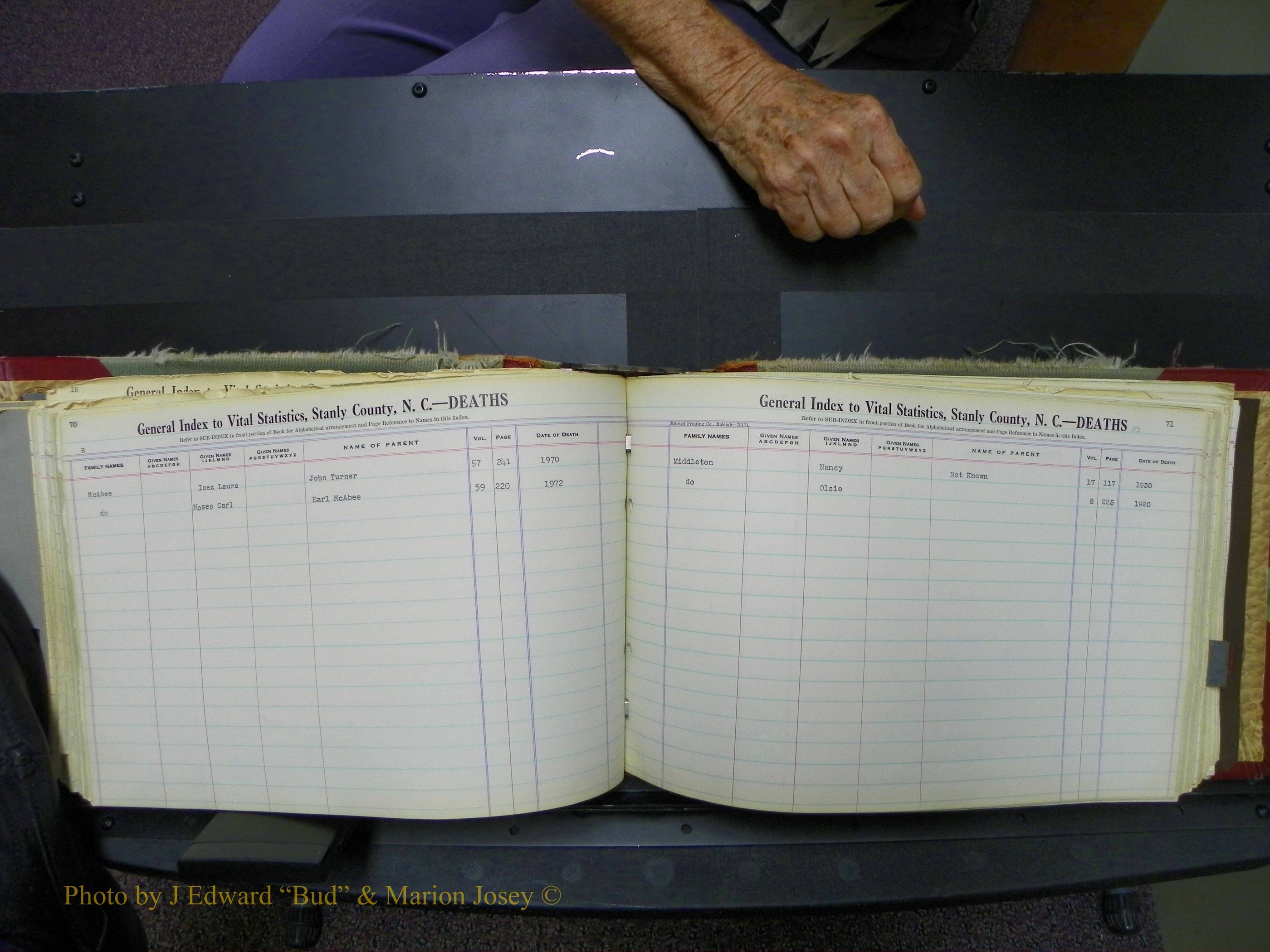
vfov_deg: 53.1
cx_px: 635
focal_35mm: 26
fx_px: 954
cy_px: 476
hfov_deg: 67.3
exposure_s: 1/30
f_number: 2.8
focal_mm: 4.6
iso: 100
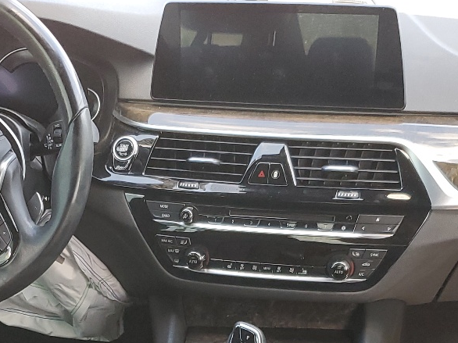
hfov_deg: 27.4
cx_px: 216
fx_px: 939
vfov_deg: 19.3
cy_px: 434
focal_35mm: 71
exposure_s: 1/120
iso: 82
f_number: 1.5
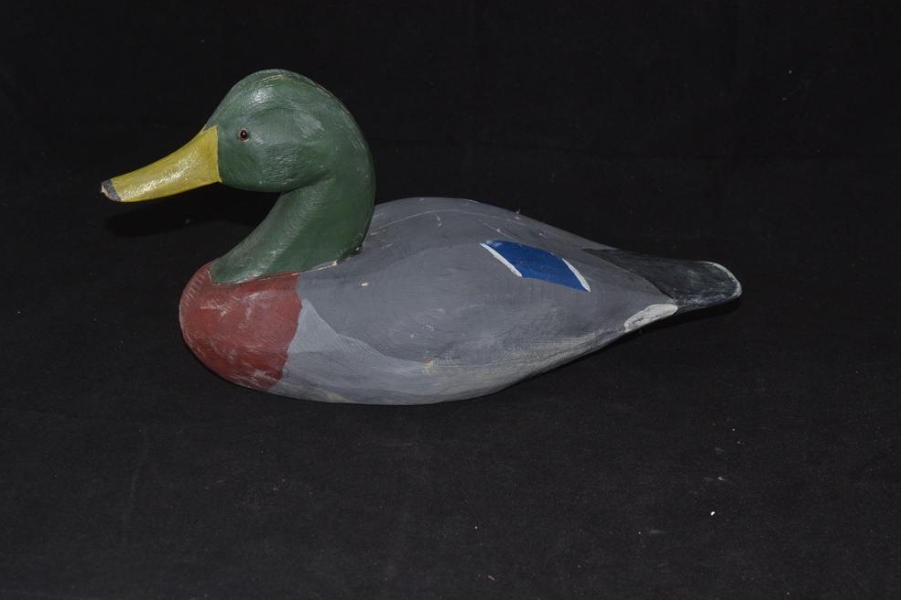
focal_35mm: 61
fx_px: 1527
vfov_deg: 22.3
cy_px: 299
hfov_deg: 32.9
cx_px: 457
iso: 100
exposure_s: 1/60
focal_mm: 40
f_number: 8
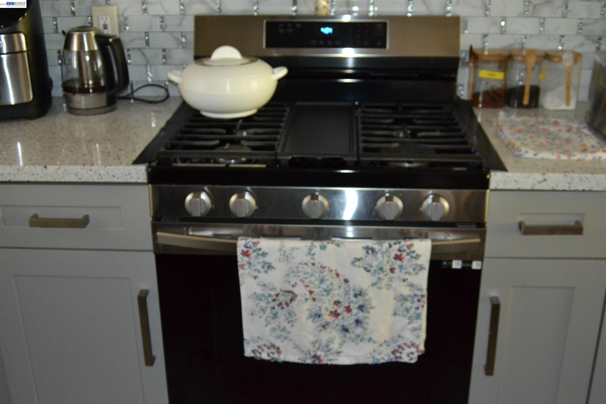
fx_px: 707
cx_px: 303
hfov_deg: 46.4
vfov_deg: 31.9
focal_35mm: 42
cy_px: 202
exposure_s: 1/60
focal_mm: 28
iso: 1800
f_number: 3.3
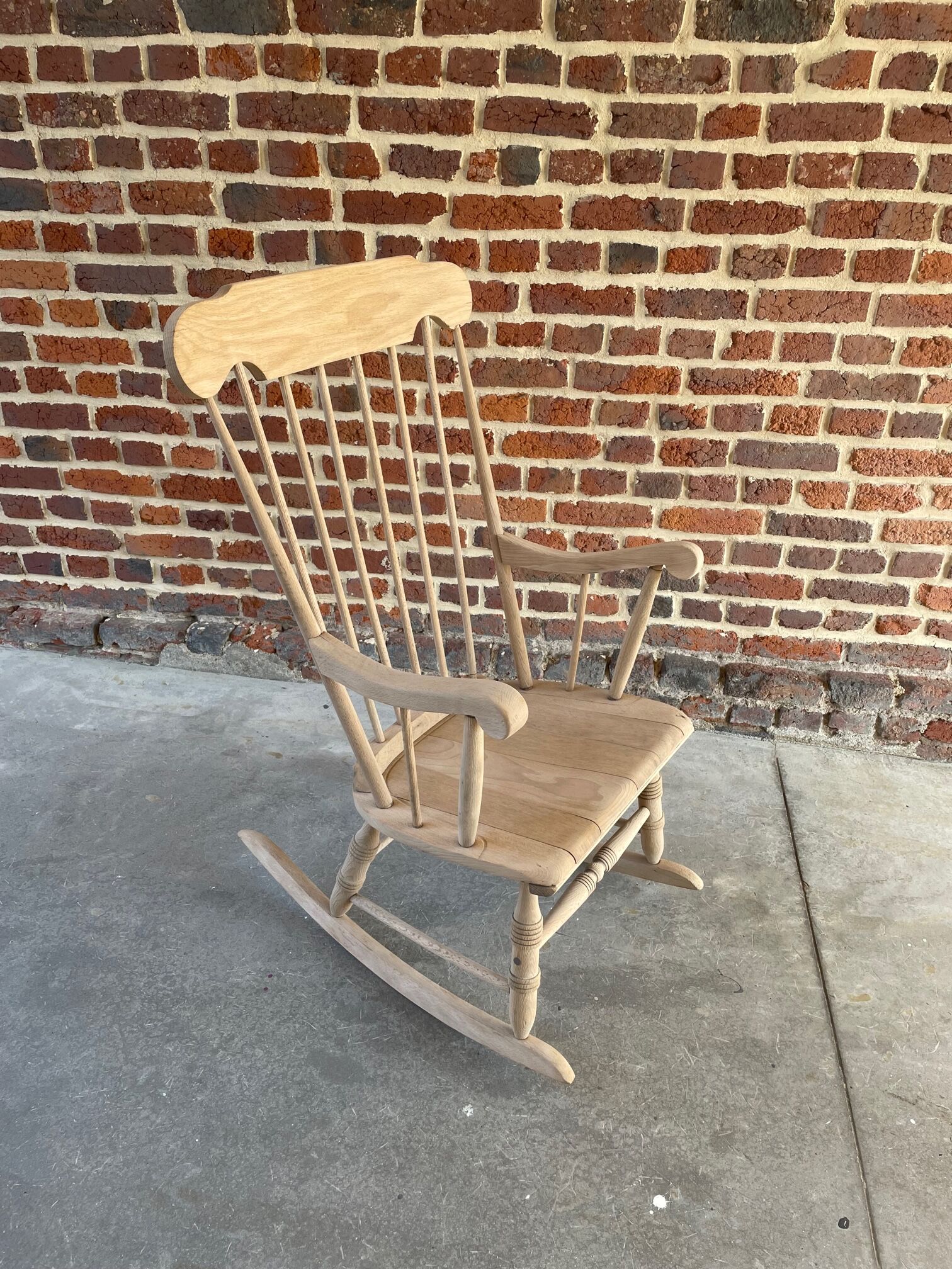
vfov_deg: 67.3
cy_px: 634
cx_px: 476
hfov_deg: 53.1
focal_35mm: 26
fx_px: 953
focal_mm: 4.2
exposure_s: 1/123
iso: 32
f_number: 1.6
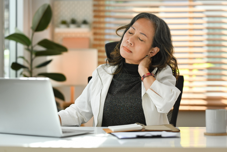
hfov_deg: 23.9
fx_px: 536
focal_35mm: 85
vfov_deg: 16.1
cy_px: 76
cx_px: 114
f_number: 2.2
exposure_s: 1/1600
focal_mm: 85
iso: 640
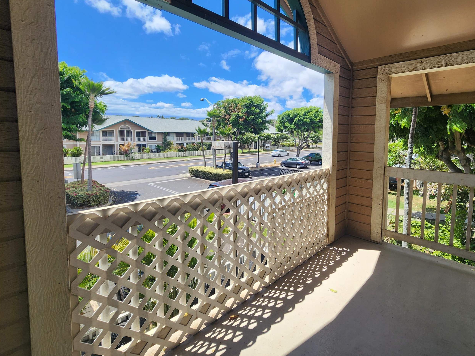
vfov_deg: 77.6
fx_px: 220
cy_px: 150
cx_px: 287
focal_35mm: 16
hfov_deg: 93.1
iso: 50
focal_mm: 2.2
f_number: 2.2
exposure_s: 1/1139
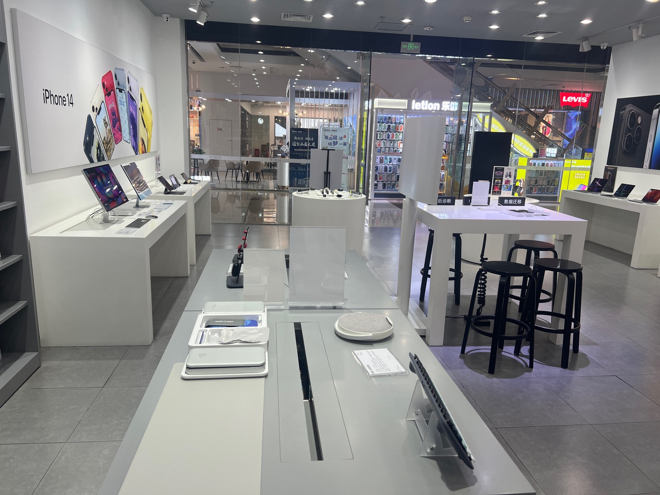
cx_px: 330
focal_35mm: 26
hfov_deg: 67.3
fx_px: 496
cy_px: 248
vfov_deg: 53.1
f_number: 1.5
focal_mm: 5.7
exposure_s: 1/153
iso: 50
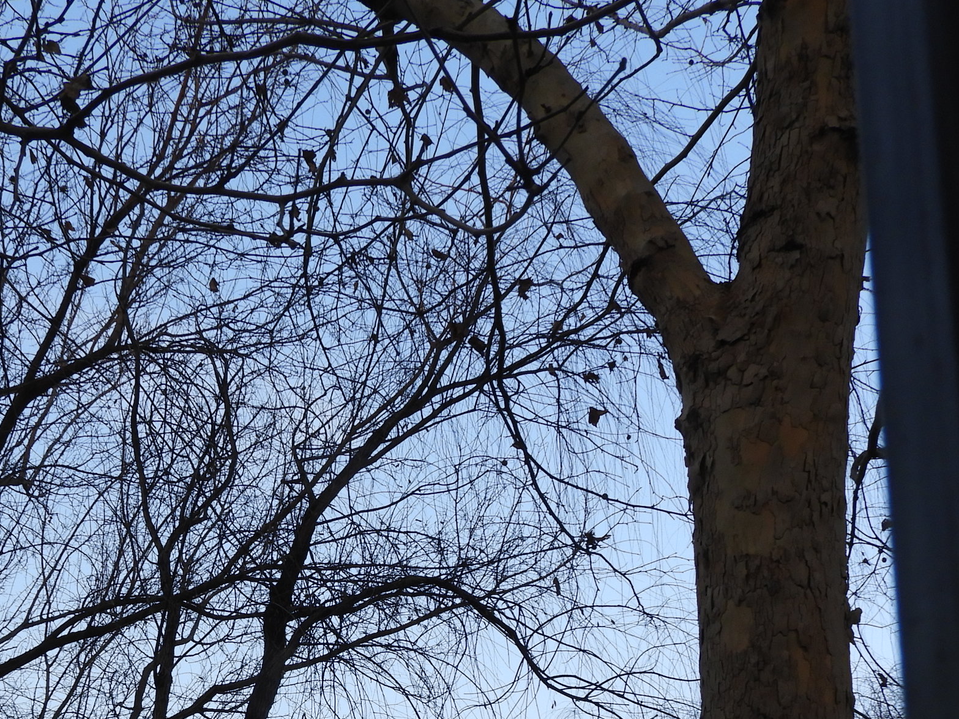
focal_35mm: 50
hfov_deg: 37.7
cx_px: 313
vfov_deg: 27.4
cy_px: 725
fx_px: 1385
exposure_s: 1/200
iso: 100
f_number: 3.3
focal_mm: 4.3
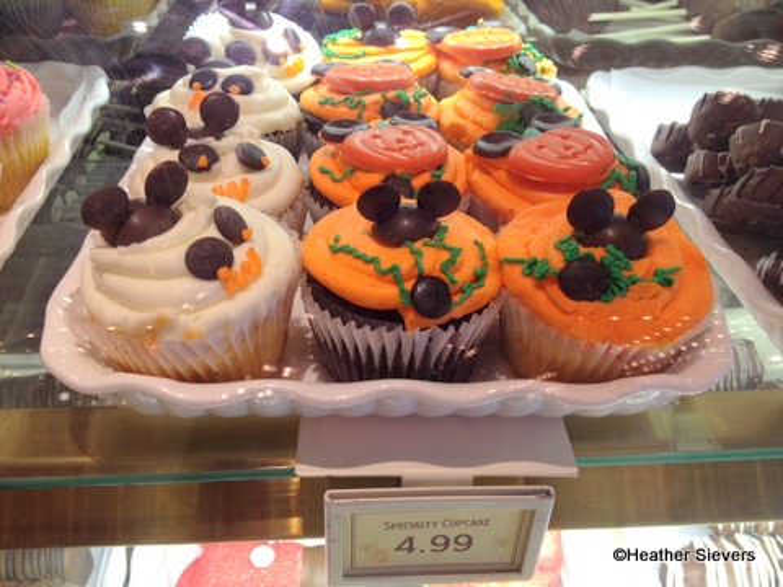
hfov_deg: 52.6
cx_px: 392
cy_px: 294
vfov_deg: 40.7
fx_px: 792
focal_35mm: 35
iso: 64
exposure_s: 1/30
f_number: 2.4
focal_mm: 4.28
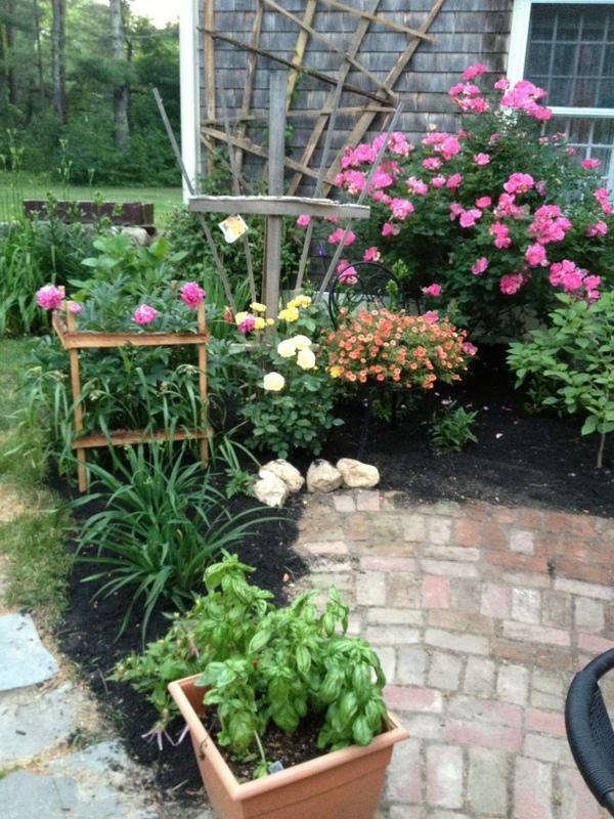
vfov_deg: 52.6
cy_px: 410
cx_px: 307
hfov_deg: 40.7
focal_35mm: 35
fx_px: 828
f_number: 2.4
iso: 400
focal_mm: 4.28
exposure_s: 1/15
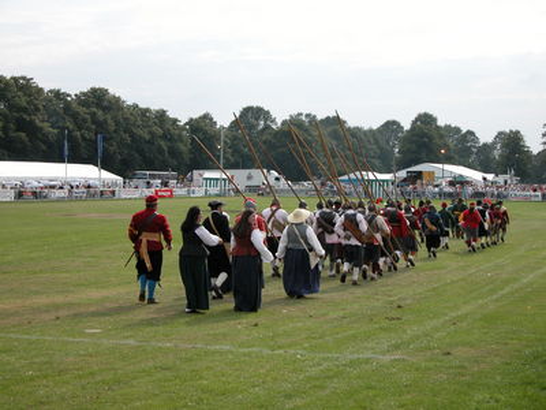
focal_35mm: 69
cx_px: 273
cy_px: 205
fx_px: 1088
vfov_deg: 21.3
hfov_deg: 28.2
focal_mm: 17.8
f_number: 5.9
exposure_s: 1/654
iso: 100
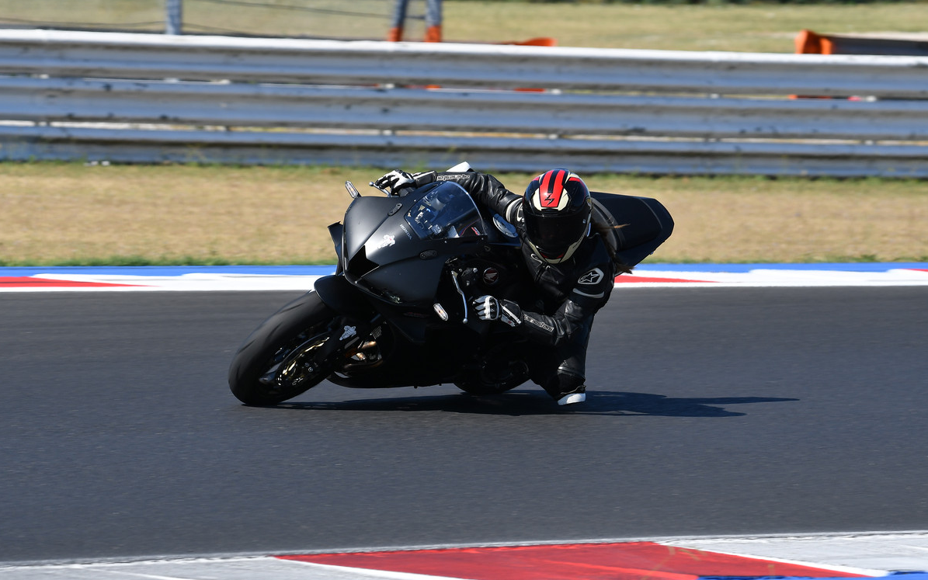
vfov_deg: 3.3
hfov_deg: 5.3
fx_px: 10092
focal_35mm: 399
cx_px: 464
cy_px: 293
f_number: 9
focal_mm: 260
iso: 200
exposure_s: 1/640
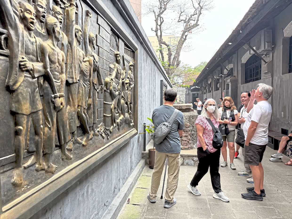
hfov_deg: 71.6
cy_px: 110
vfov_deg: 56.8
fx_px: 202
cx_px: 146
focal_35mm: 24
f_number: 1.78
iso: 125
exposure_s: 1/215
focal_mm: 6.76
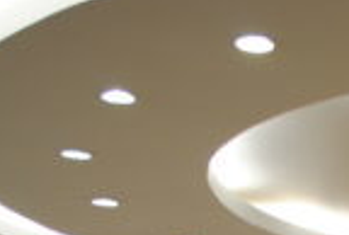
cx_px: 470
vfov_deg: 8.8
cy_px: 539
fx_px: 1410
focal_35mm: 145
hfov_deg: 13.5
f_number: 3.8
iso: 220
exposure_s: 1/30
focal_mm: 20
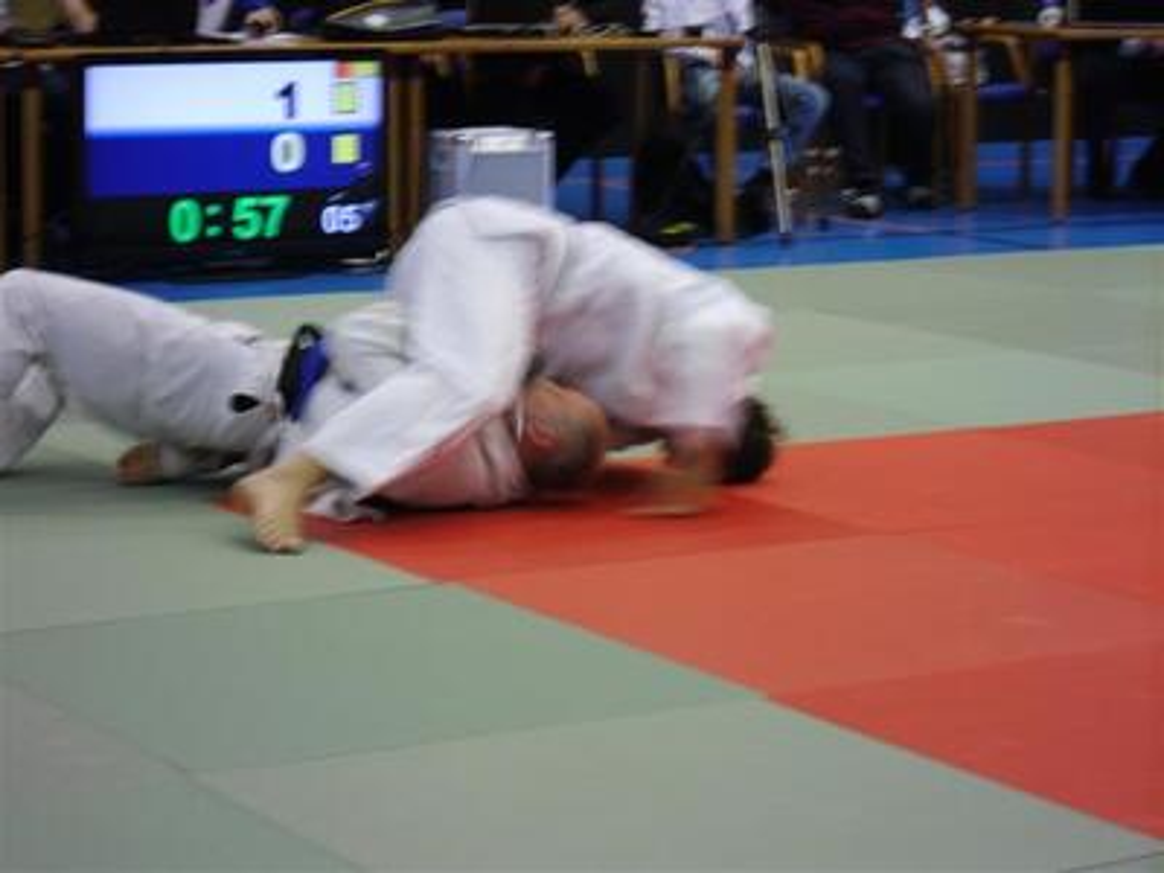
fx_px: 3632
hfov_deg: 18.2
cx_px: 582
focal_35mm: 108
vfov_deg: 13.7
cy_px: 436
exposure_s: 1/15
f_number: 5.9
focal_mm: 19.6
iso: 200
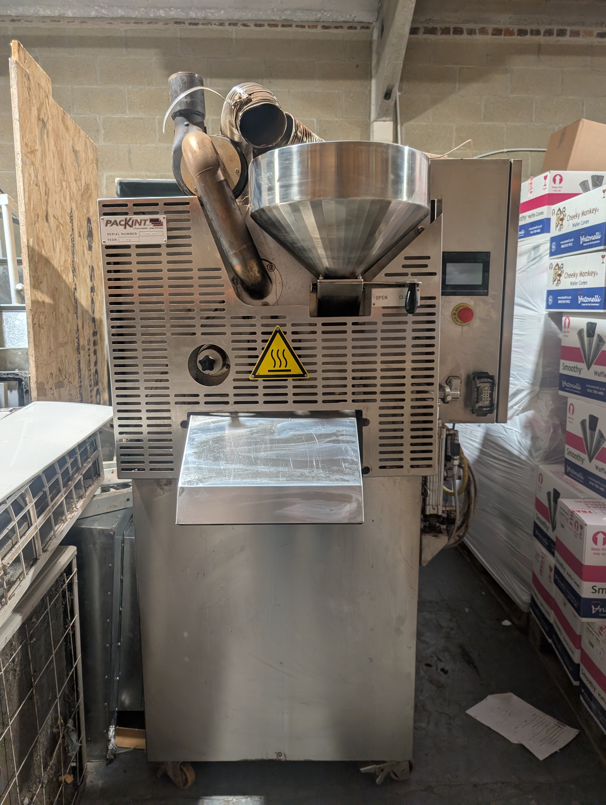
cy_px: 402
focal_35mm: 24
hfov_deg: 56.9
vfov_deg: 71.5
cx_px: 303
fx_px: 559
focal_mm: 6.9
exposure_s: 1/100
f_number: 1.68
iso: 165
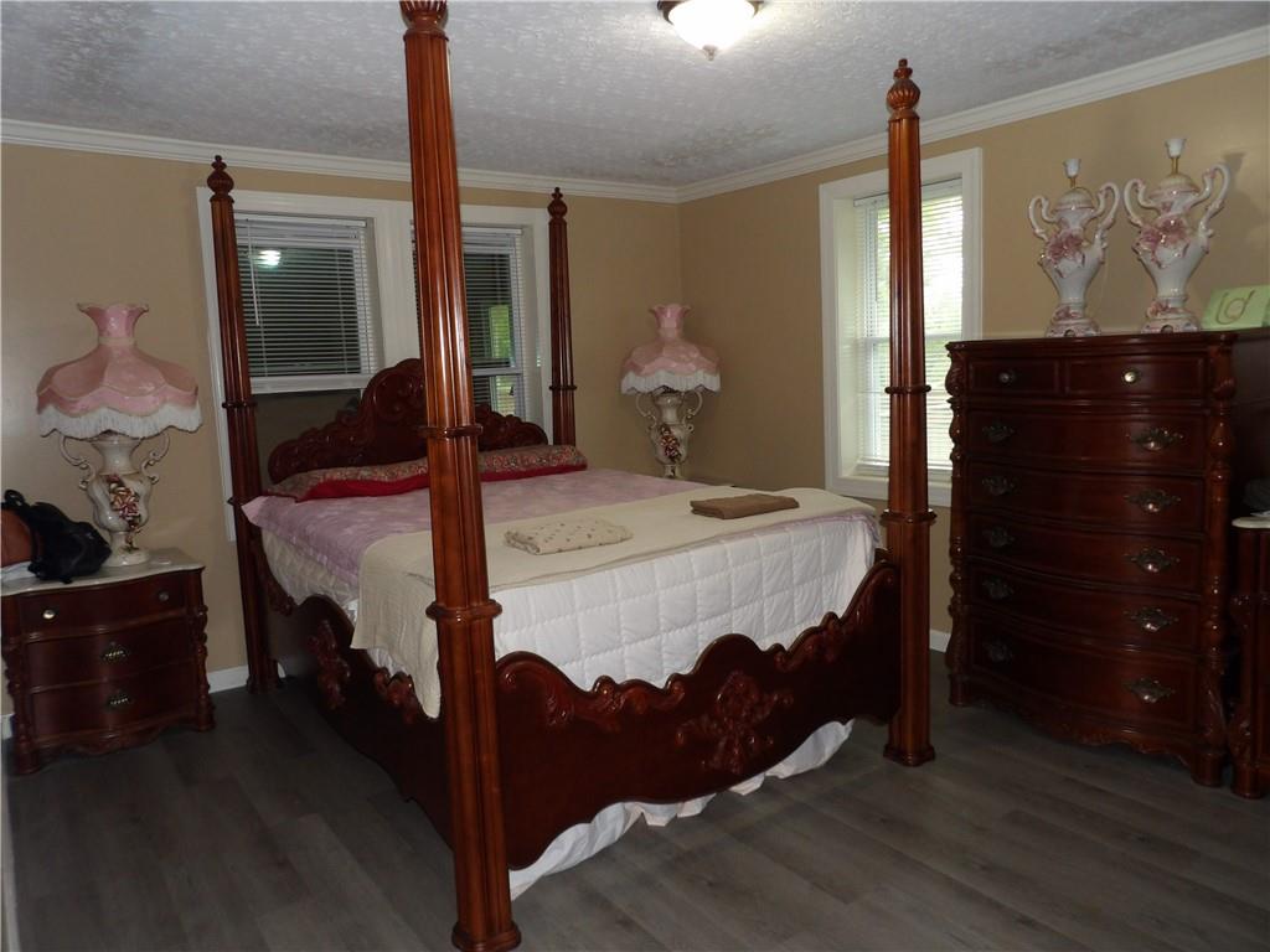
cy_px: 476
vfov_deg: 56.8
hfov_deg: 71.6
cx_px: 635
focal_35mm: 24
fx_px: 881
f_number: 3.2
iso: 200
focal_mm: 4.3
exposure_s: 1/29
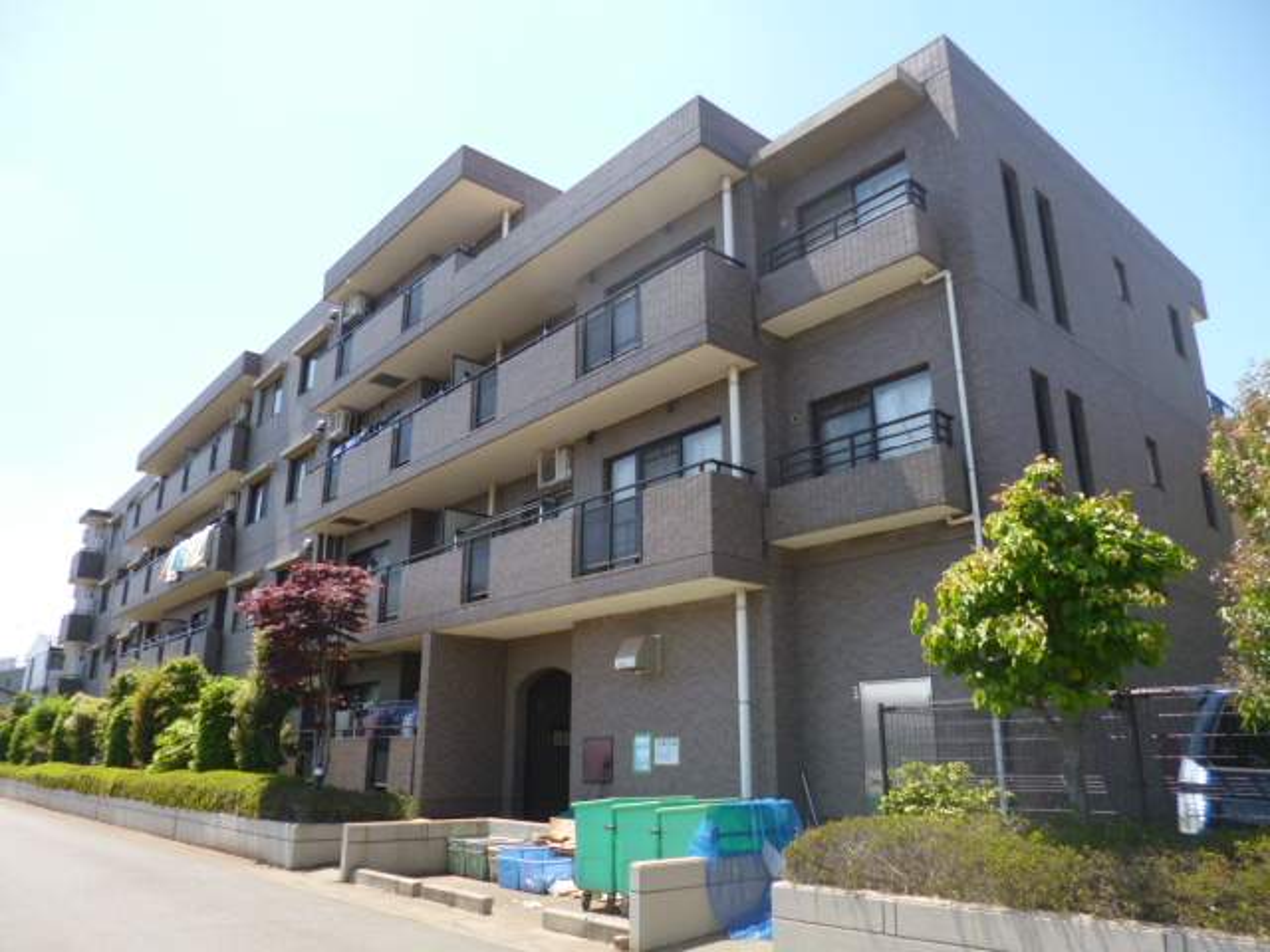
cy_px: 476
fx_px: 881
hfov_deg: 71.6
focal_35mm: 24
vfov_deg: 56.8
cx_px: 635
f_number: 2.5
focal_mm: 4.3
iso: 100
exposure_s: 1/500
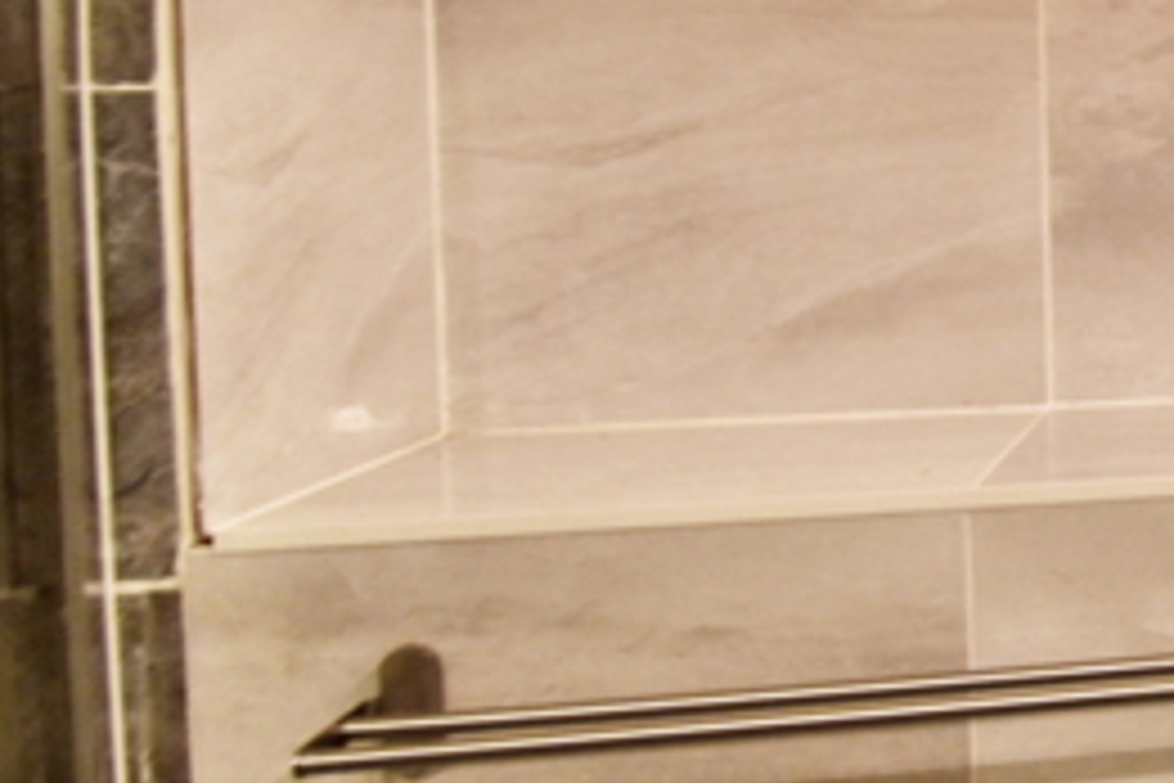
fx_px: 2250
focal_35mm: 69
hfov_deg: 18.0
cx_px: 2433
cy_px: 158
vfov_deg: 19.5
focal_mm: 10
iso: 200
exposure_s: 1/15
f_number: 4.5
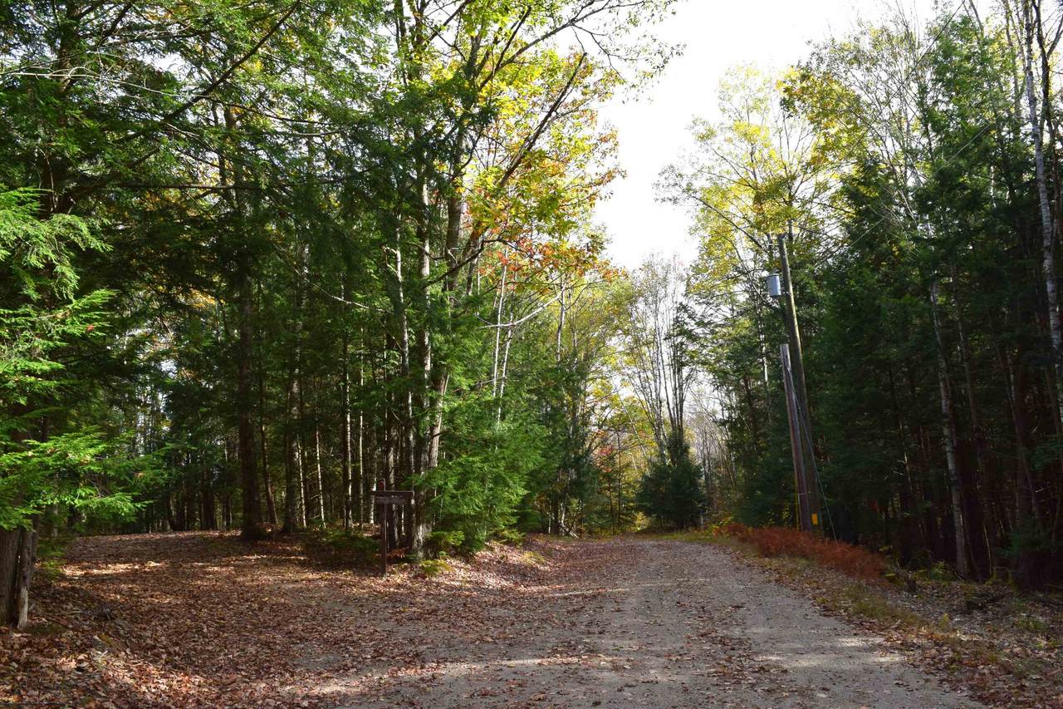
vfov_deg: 47.9
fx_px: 797
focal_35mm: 27
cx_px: 532
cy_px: 354
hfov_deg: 67.4
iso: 400
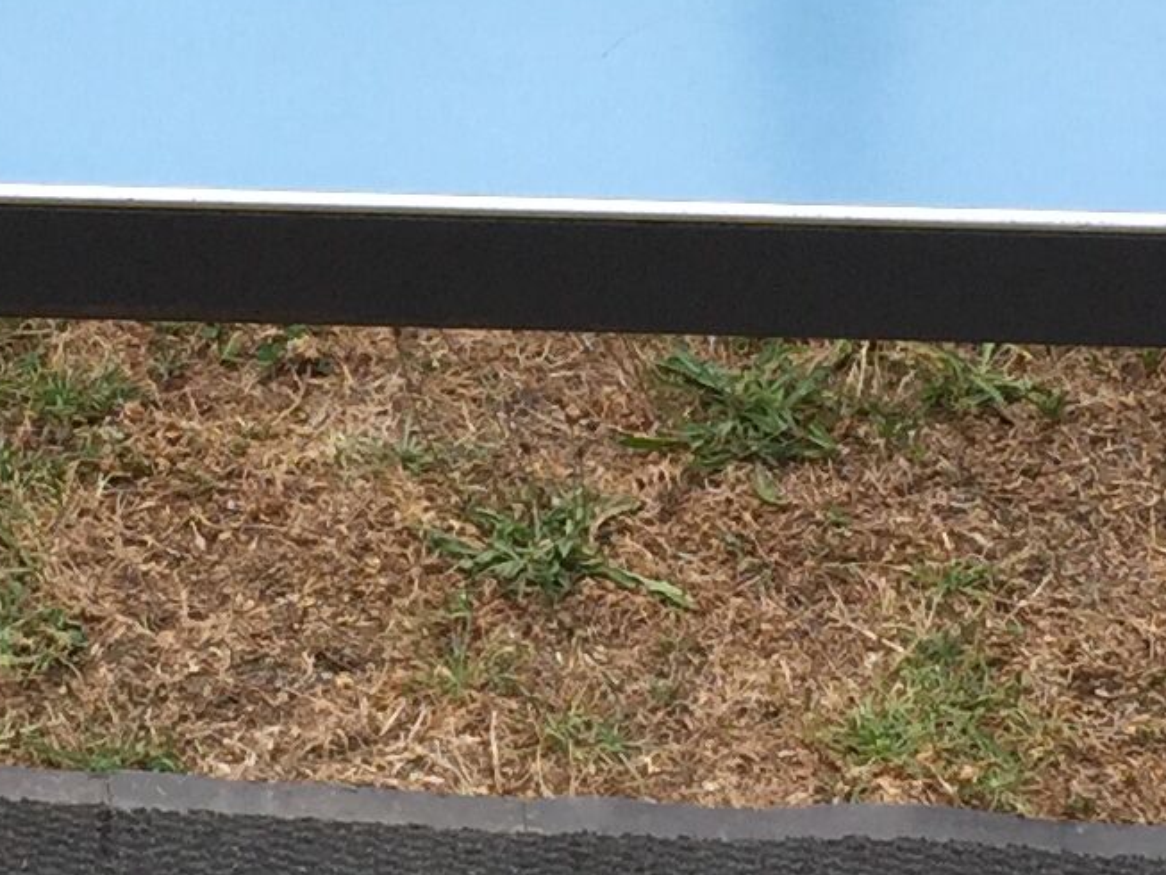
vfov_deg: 10.2
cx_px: 459
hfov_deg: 13.6
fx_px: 4885
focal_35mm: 145
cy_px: 538
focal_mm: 4.15
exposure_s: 1/824
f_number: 2.2
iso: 32
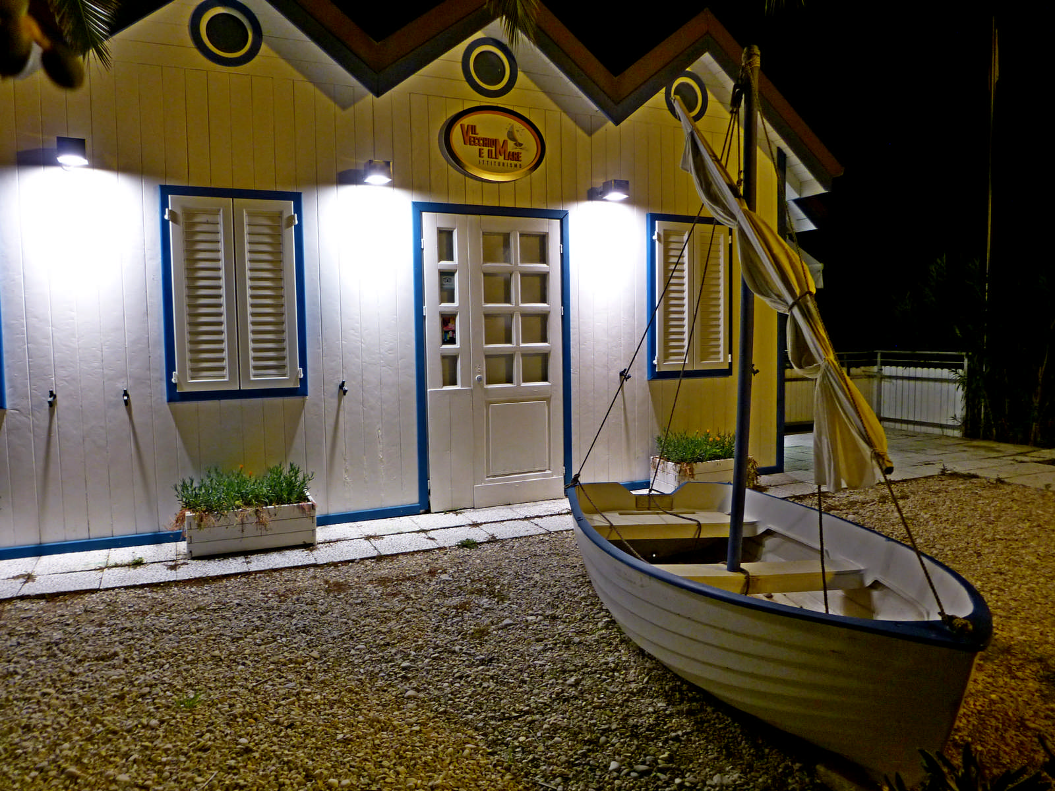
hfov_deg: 71.6
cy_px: 396
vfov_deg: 56.8
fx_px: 731
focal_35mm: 24
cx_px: 528
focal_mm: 4.3
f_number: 3.3
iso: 200
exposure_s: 1/6
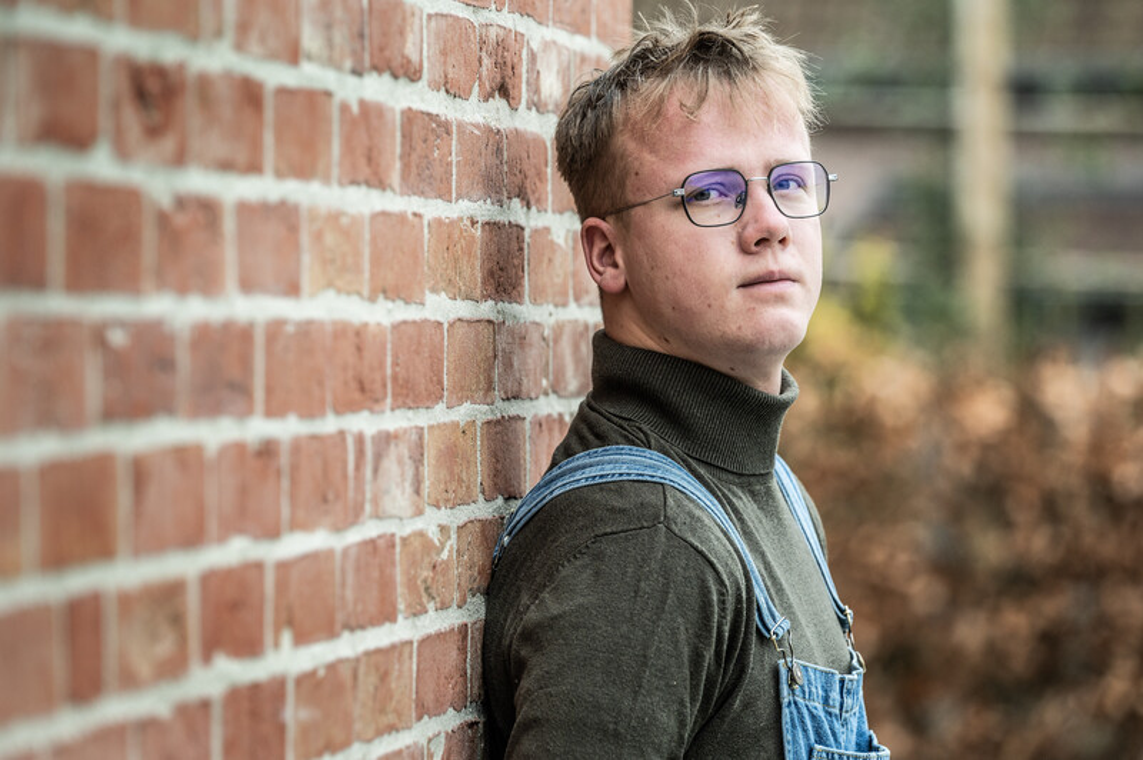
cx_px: 572
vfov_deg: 6.9
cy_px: 380
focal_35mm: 200
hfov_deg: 10.3
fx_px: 6345
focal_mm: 200
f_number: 4.5
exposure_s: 1/200
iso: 640
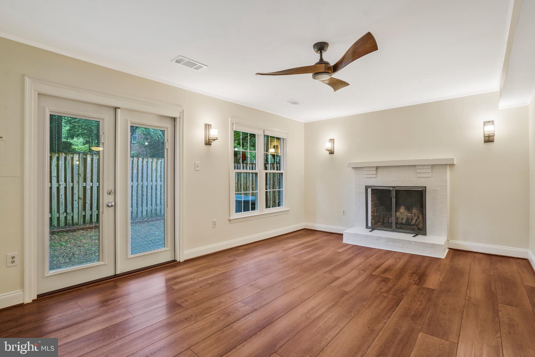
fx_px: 238
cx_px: 268
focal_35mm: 16
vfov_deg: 73.8
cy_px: 178
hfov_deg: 96.7
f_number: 8
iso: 400
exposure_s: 1/10
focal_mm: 16
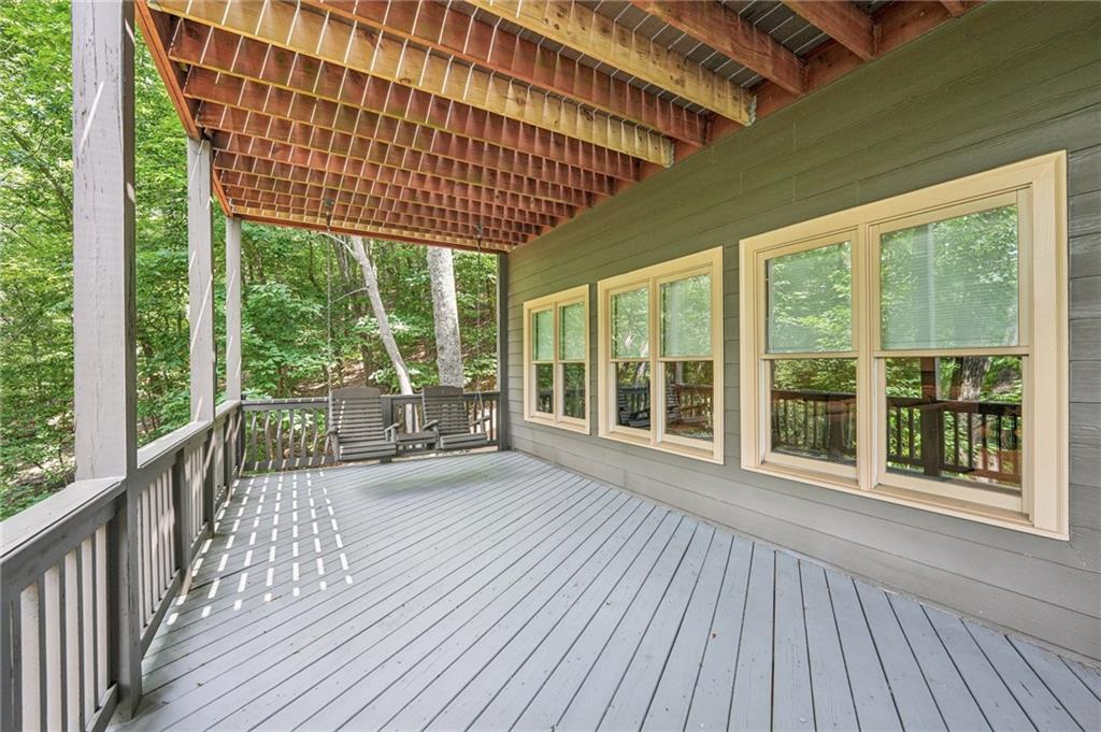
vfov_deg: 81.1
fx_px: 428
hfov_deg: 104.3
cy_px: 366
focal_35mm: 14
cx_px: 550
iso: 320
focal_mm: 14
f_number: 8
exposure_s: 1/30
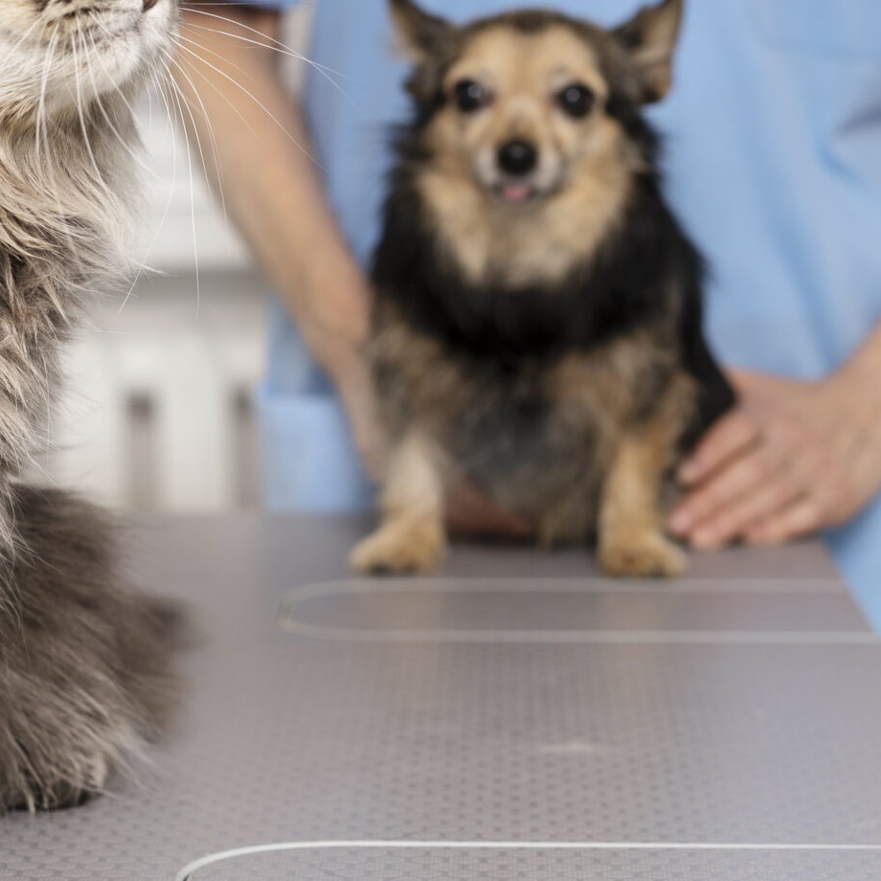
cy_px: 217
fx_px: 3743
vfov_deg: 13.4
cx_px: 255
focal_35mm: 130
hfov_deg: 13.4
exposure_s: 1/160
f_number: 4.5
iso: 80
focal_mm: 55
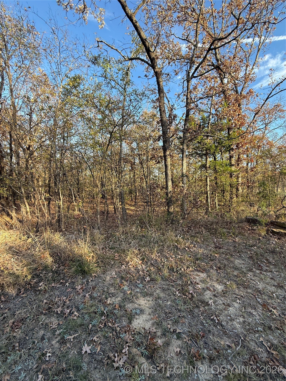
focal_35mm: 14
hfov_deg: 85.7
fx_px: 154
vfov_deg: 102.1
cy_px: 190
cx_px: 143
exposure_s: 1/230
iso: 50
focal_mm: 2.22
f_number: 2.2
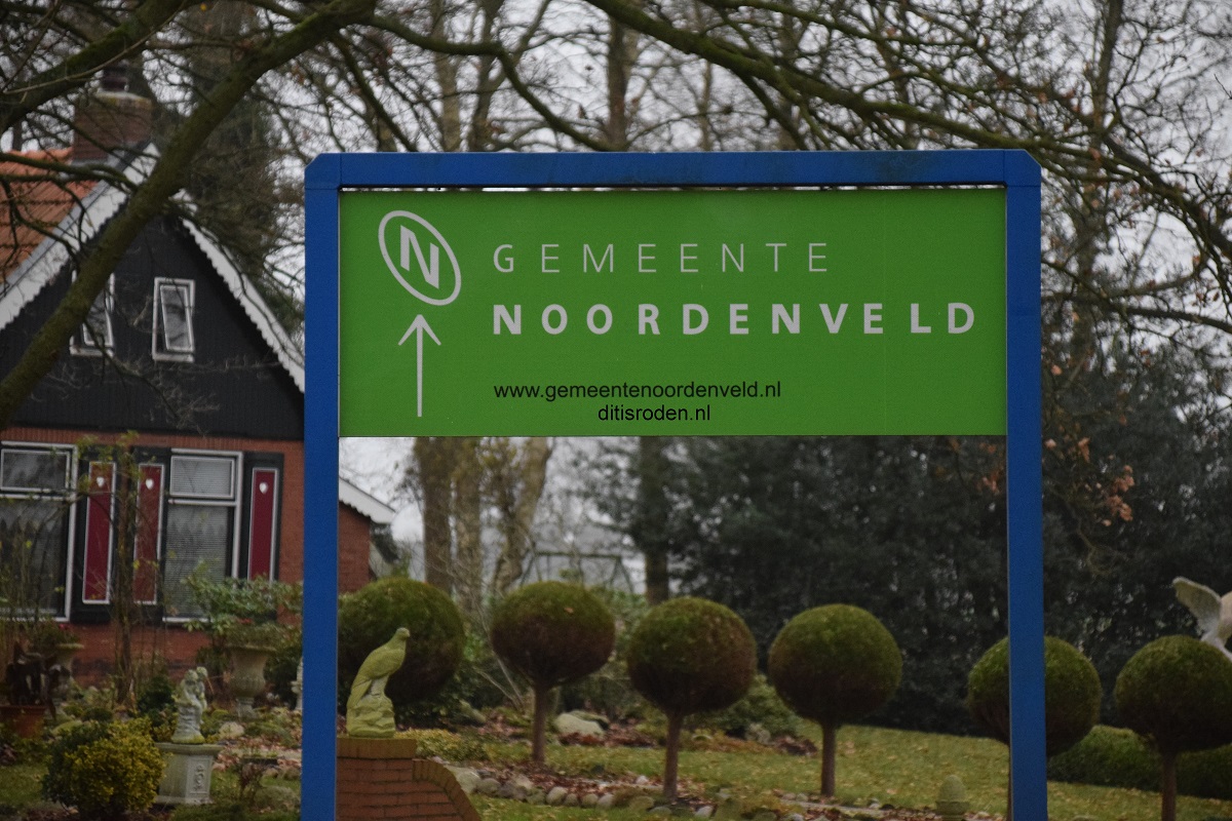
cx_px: 616
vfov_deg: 9.3
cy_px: 410
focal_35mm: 147
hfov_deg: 14.0
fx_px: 5030
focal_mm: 98
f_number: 5.6
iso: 3200
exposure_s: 1/400
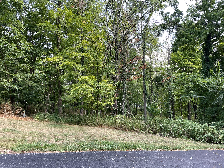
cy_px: 84
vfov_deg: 53.1
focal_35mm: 26
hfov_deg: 67.3
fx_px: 168
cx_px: 112
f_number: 1.6
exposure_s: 1/130
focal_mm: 4.2
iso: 32
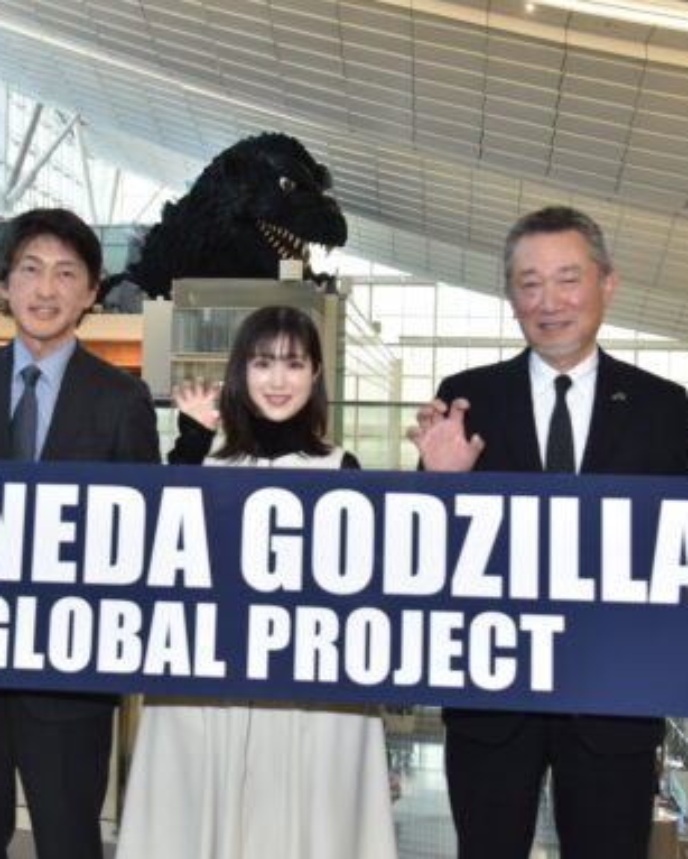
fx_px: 1195
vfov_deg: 39.5
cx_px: 282
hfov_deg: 32.0
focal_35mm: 47
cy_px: 413
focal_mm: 32
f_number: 4
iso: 1000
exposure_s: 1/200
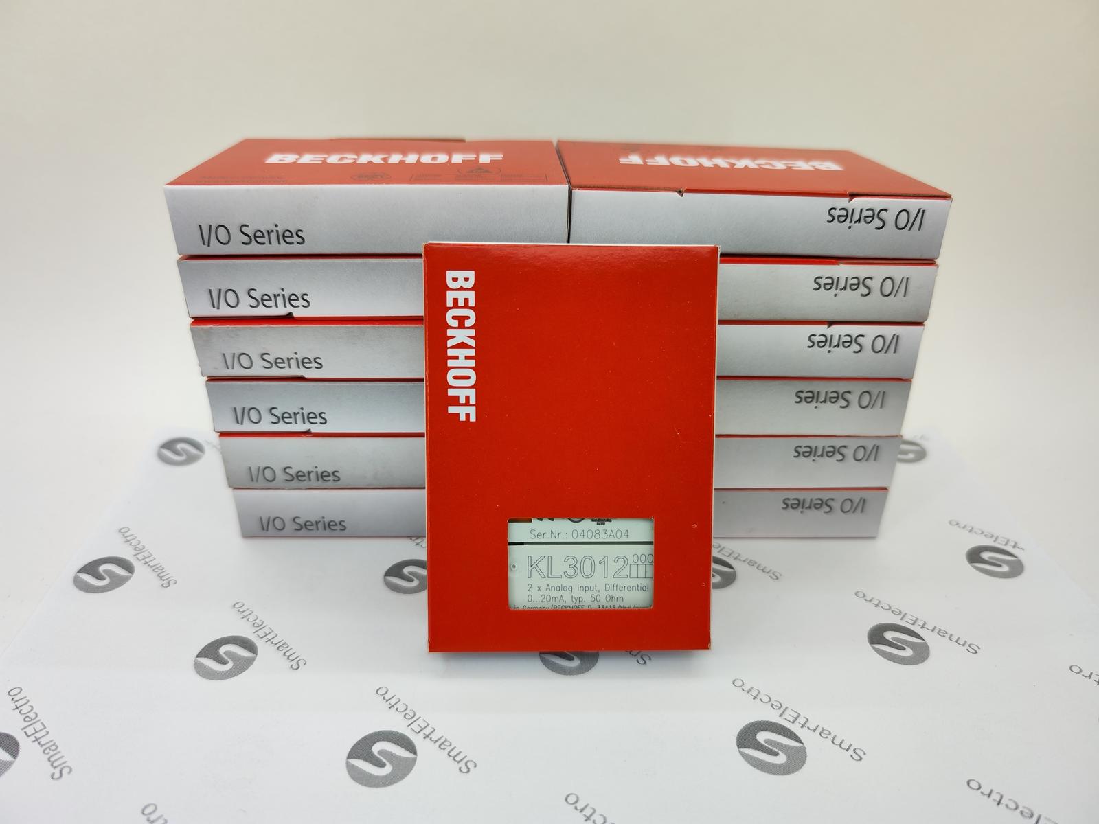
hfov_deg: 73.9
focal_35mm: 23
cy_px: 412
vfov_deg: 58.9
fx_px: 730
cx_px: 550
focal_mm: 7.01
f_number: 1.69
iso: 52
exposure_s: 1/100
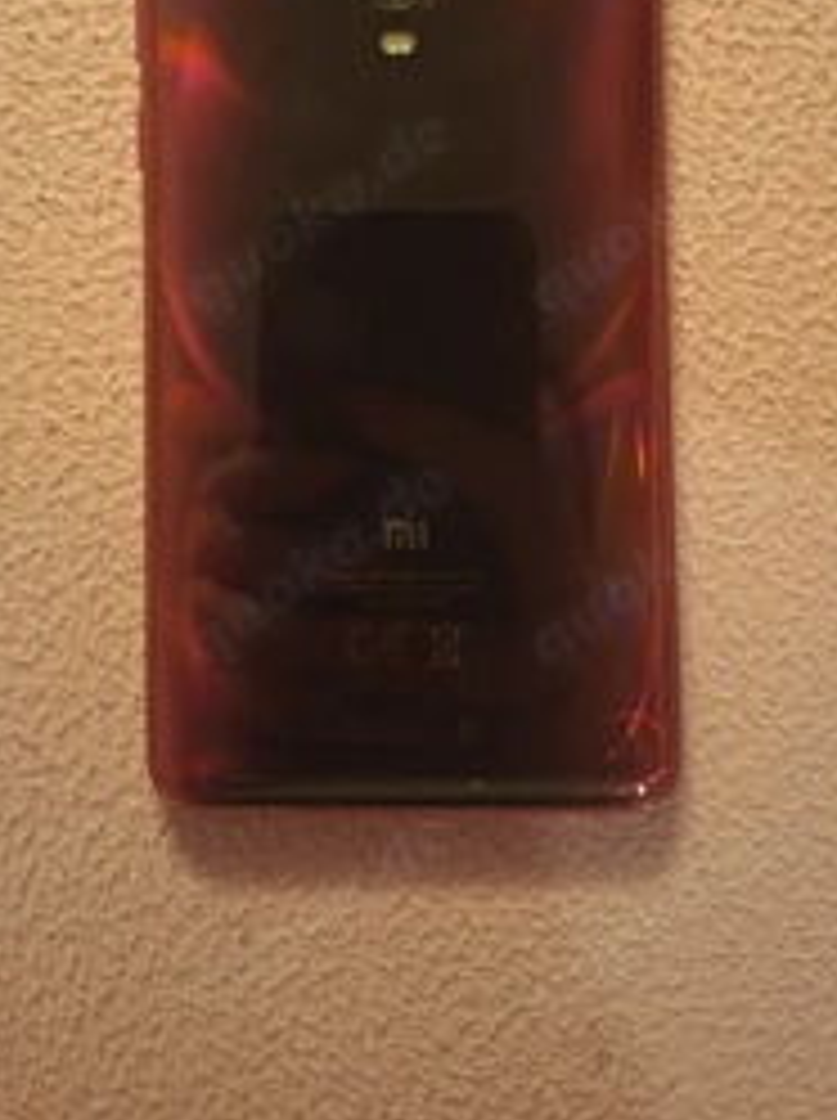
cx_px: 414
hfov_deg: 38.6
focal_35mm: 37
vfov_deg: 48.0
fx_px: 1196
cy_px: 261
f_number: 1.8
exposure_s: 1/24
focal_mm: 5.54
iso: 640
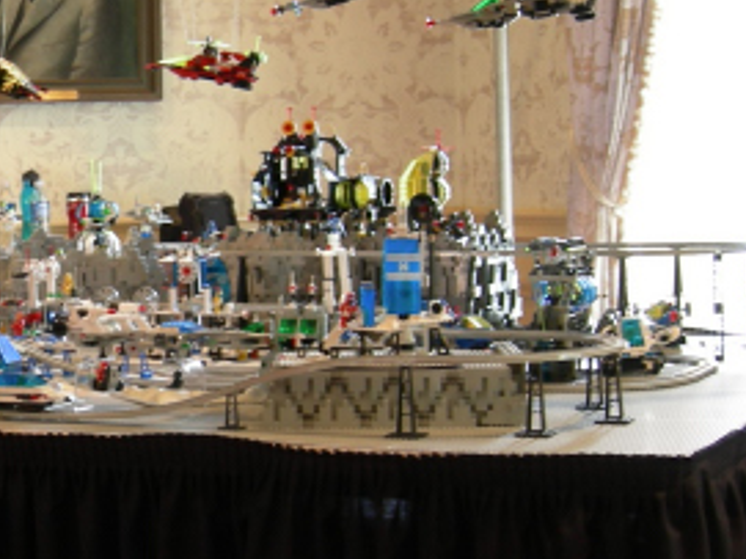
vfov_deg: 17.4
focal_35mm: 85
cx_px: 6
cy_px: 300
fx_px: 1831
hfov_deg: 22.2
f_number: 2.7
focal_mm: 7.5
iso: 90
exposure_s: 1/4
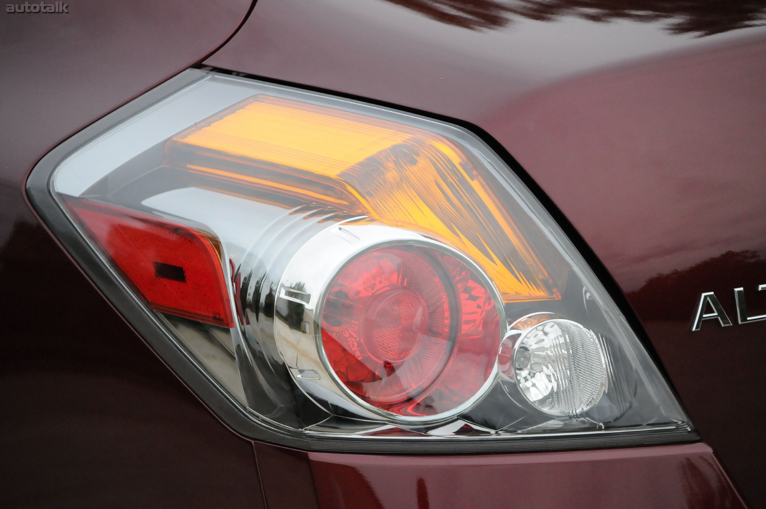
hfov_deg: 12.5
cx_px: 383
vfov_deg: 8.3
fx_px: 3507
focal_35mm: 165
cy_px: 254
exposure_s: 1/800
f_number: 5.6
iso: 2000
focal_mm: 110
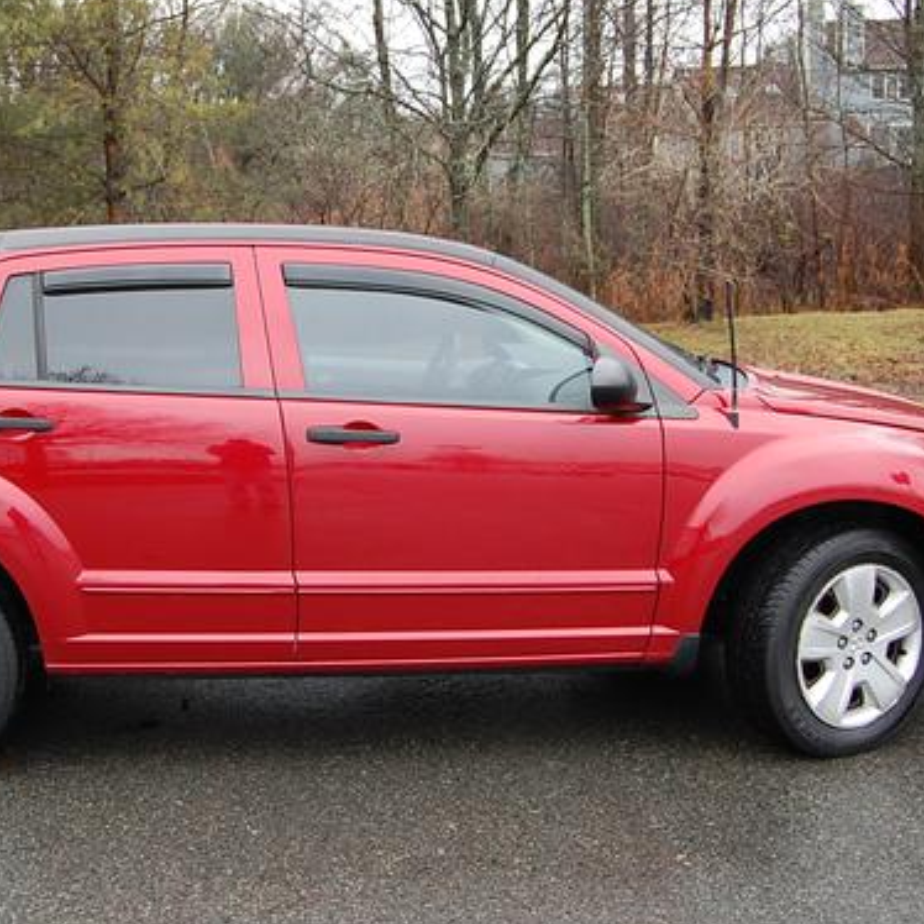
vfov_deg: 35.4
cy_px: 455
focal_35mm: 48
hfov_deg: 35.0
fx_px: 1450
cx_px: 304
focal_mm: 22
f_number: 5.6
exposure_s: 1/125
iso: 400
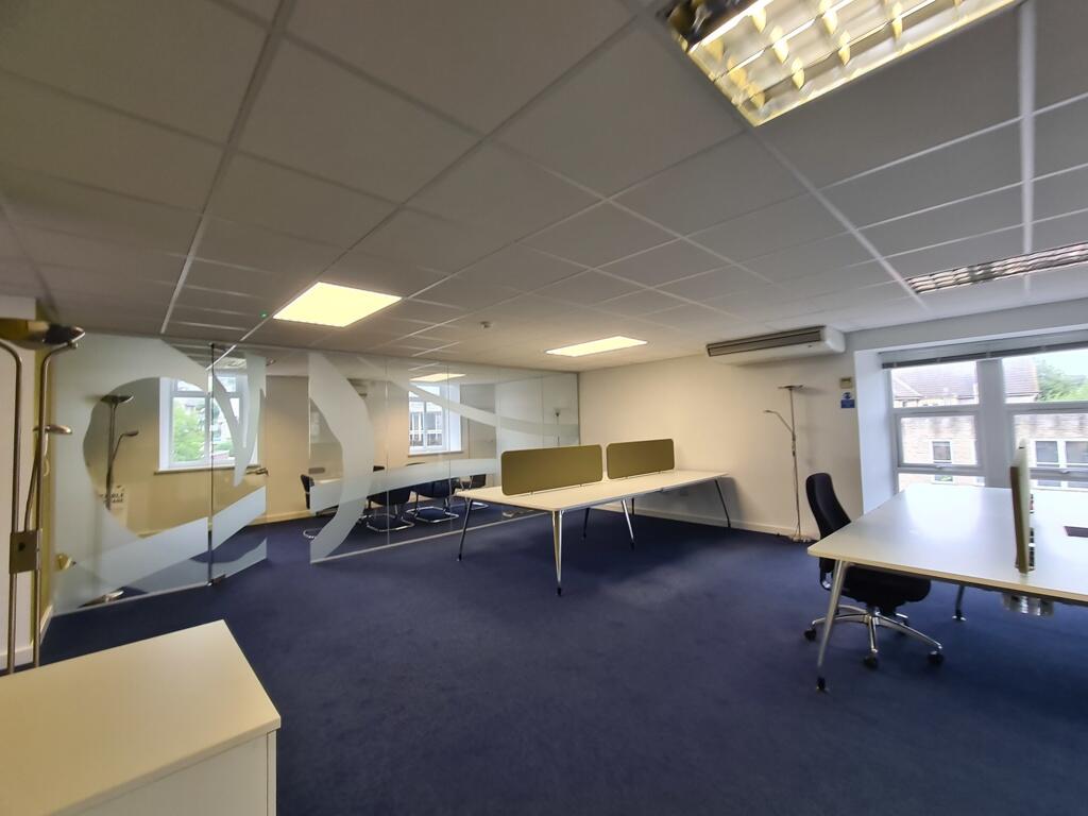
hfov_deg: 106.2
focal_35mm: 13
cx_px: 544
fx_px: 409
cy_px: 408
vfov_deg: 89.9
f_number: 2.2
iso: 100
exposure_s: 1/50
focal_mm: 2.2
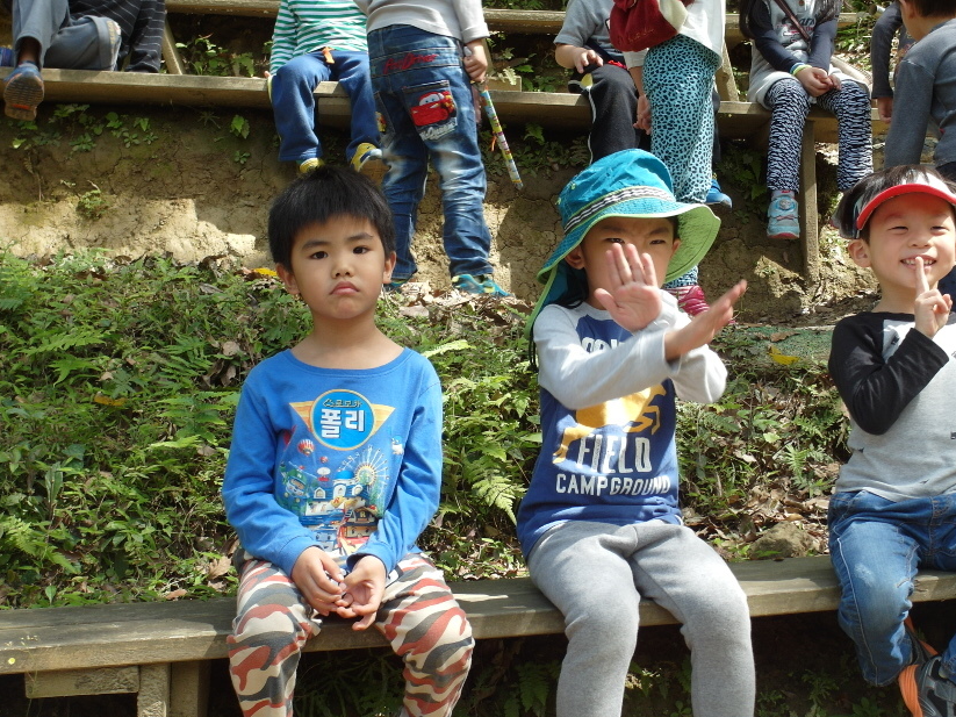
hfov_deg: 31.6
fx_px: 1684
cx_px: 592
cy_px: 437
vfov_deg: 24.0
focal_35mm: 61
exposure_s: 1/180
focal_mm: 10.7
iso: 80
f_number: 3.5
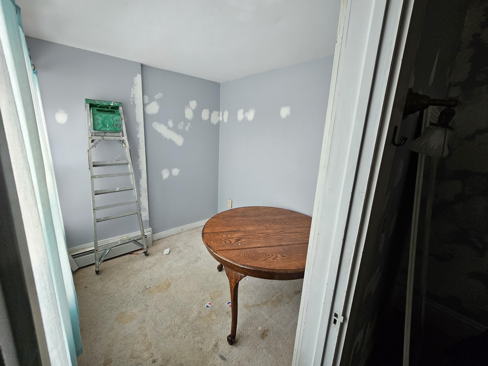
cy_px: 183
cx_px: 244
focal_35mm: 13
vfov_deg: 89.9
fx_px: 183
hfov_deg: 106.2
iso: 100
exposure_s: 1/70
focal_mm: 2.2
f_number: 2.2
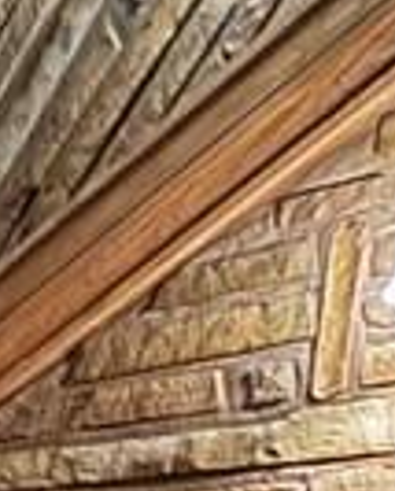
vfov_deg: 14.1
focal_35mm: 105
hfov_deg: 13.3
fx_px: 1529
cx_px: -314
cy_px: 1089
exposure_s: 1/9
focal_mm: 2.22
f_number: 2.2
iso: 1000
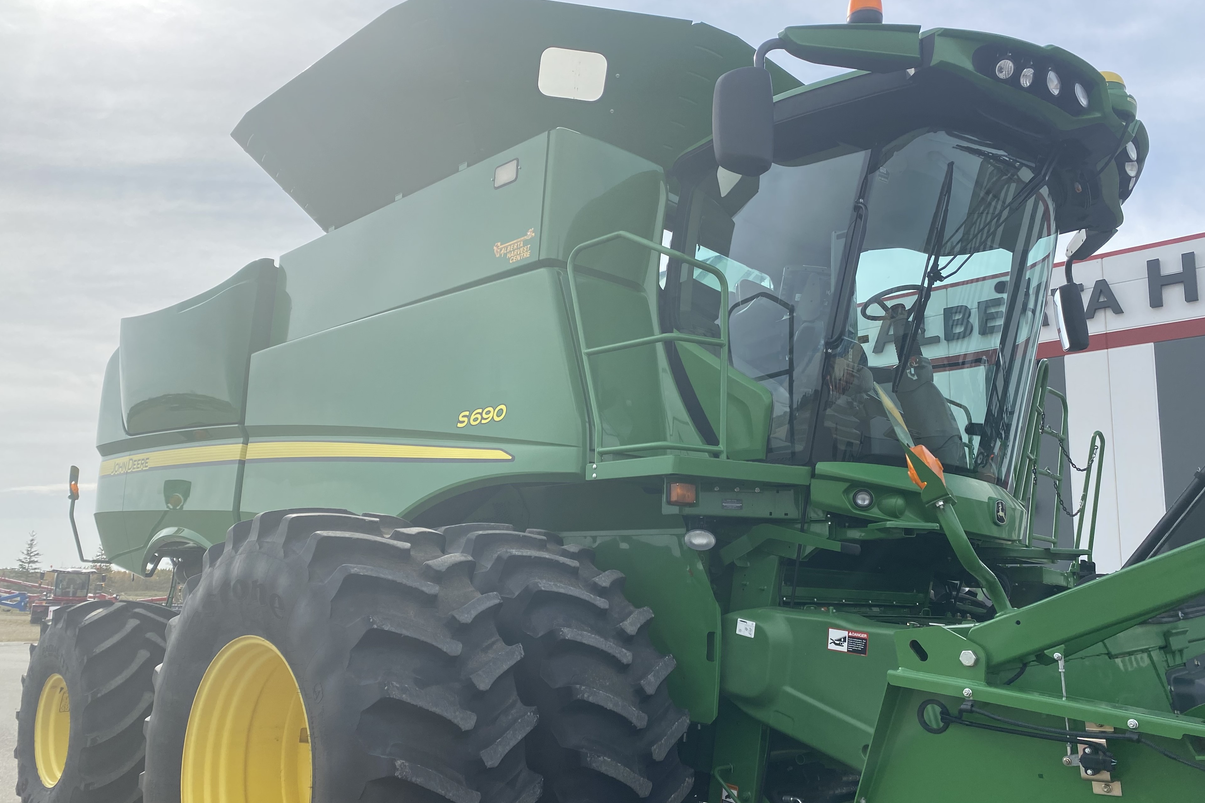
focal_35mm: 28
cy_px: 461
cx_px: 592
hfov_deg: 65.5
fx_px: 937
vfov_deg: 46.3
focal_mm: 4.25
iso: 32
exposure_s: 1/2513
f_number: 1.8
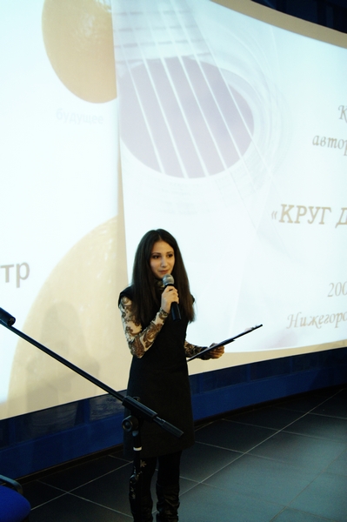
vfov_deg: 53.2
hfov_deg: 36.8
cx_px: 174
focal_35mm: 36
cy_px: 261
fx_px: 521
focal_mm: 24
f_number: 4
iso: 1600
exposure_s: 1/20
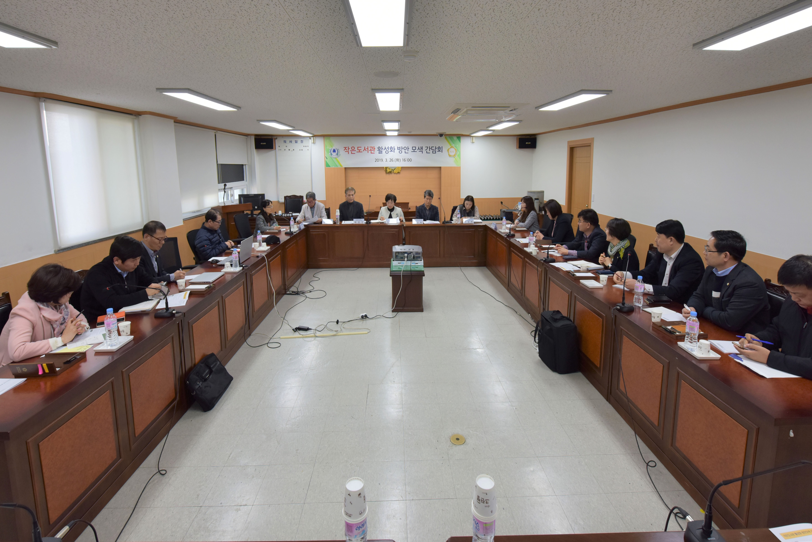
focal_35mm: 14
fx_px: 316
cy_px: 271
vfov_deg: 81.2
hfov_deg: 104.2
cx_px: 406
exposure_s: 1/80
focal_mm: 14
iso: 500
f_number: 6.3
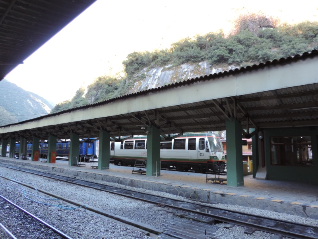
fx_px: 220
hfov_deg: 71.6
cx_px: 159
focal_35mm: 24
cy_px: 120
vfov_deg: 56.8
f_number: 3
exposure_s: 1/30
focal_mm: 4.3
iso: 160
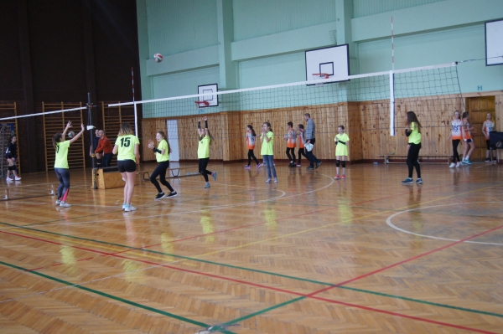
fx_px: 586
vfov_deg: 31.8
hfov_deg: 46.4
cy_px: 167
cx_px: 252
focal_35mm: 42
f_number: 4.5
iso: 1000
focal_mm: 28
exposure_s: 1/125
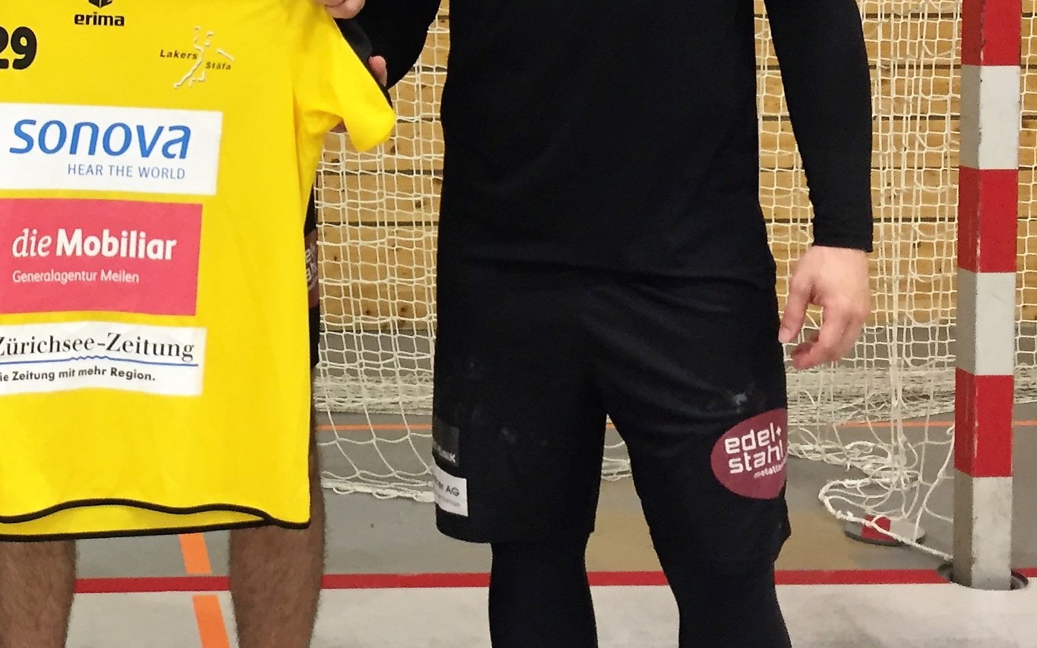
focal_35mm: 61
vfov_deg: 20.7
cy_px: 24
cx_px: 176
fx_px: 1724
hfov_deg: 32.4
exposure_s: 1/33
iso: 64
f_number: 2.2
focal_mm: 4.15
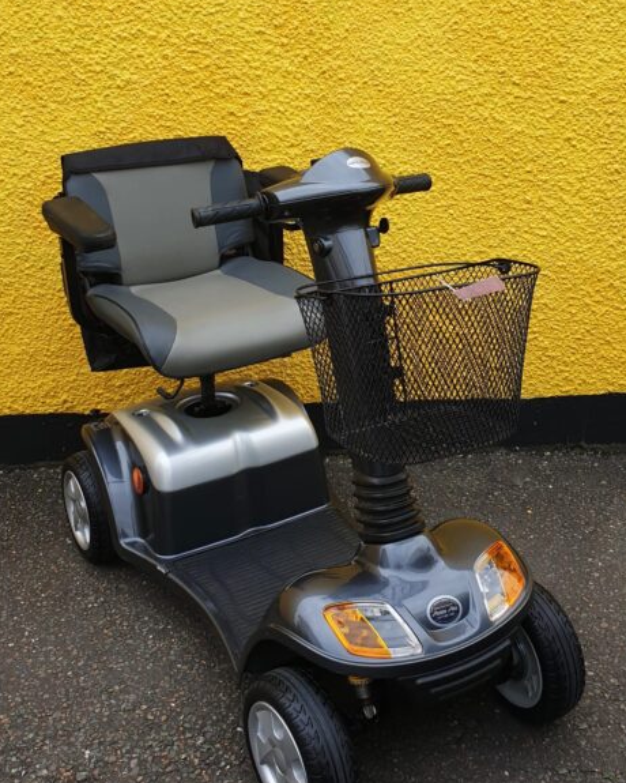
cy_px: 447
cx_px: 313
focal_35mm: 30
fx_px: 695
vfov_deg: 58.5
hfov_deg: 48.5
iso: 50
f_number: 2.4
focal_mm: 4.3
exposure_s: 1/147
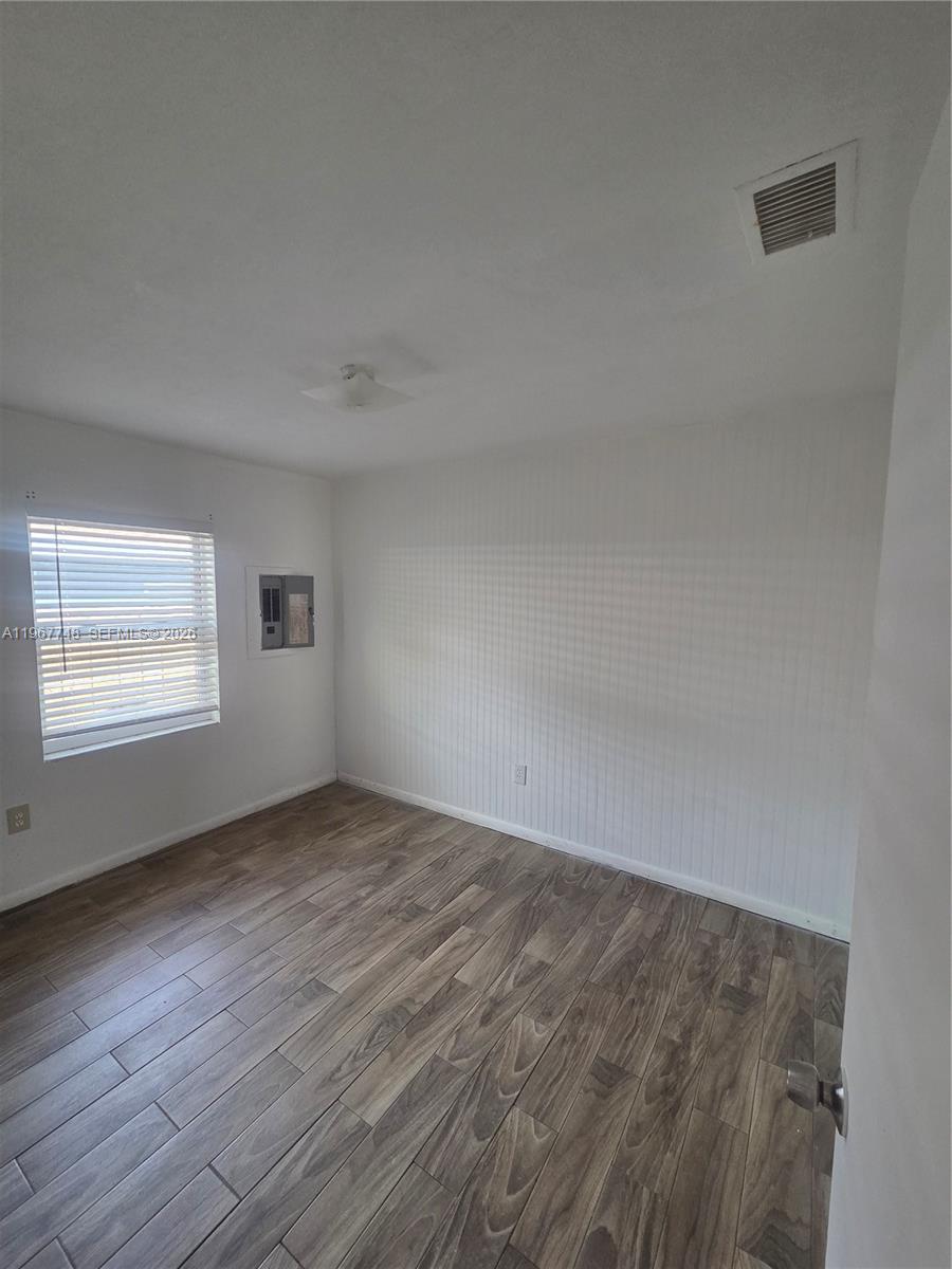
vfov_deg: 106.2
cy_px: 634
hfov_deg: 89.9
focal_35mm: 13
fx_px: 477
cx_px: 476
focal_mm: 2.2
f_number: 2.2
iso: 160
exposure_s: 1/120
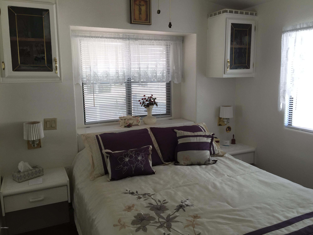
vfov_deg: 48.2
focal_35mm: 29
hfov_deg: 61.7
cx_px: 156
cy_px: 118
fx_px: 262
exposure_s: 1/60
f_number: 2.2
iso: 40
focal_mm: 4.15
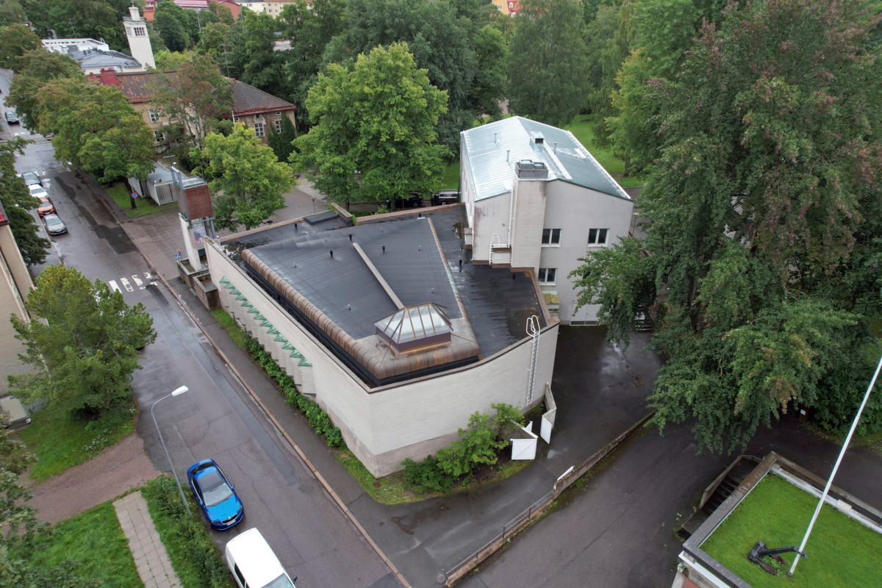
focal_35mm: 22
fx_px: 539
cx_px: 441
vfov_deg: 57.2
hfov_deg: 78.6
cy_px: 294
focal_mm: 8.38
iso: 100
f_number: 2.8
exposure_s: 1/350
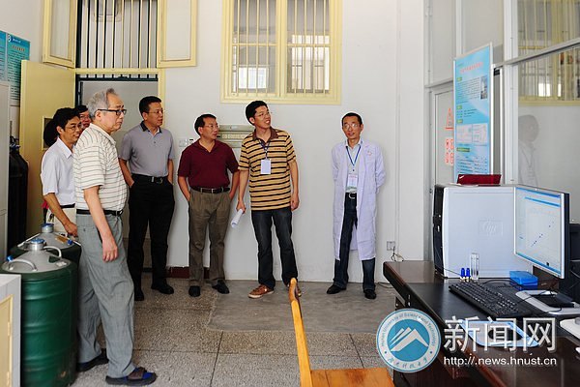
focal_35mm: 24
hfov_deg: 73.7
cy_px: 194
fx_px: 387
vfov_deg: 53.1
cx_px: 290
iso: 400
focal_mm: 24
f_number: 3.5
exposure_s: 1/25
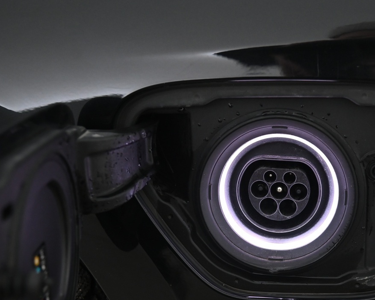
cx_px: 265
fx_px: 732
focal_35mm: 66
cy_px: 227
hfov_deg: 28.4
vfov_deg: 22.9
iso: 2000
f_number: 4
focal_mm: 38
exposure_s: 1/60
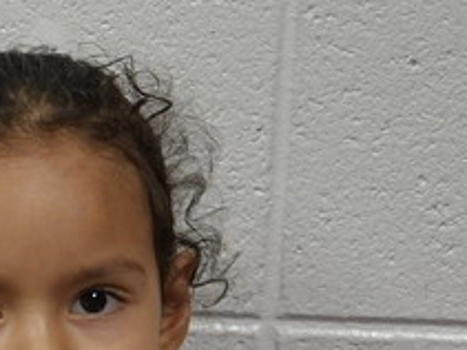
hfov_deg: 9.7
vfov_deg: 8.1
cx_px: -631
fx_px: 2454
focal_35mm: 182
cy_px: 384
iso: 400
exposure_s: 1/40
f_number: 3.2
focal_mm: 14.16
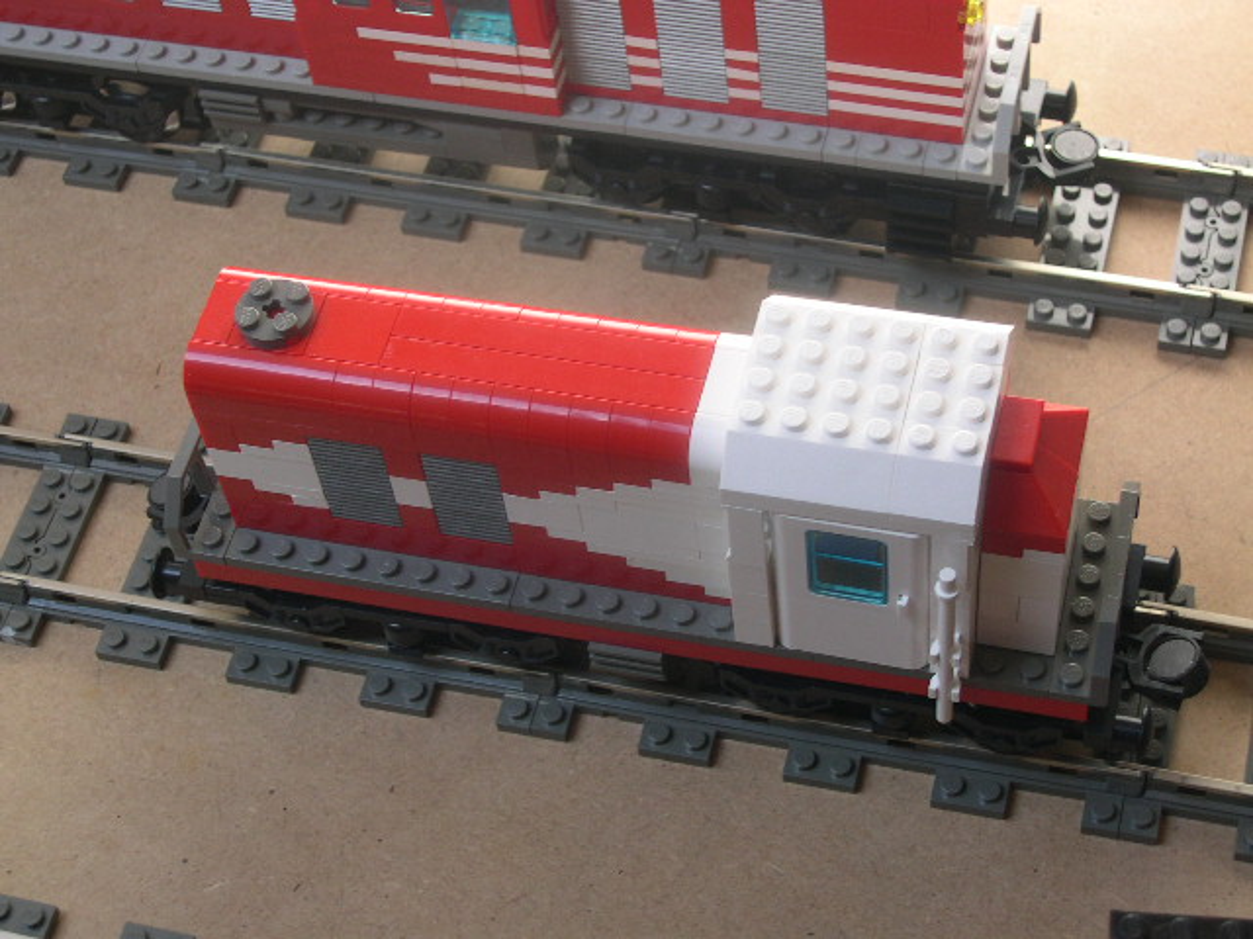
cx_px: 626
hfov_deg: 29.0
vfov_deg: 21.9
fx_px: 2425
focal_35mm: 67
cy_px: 470
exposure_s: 1/36.2
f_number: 3.7
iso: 100
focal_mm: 14.2
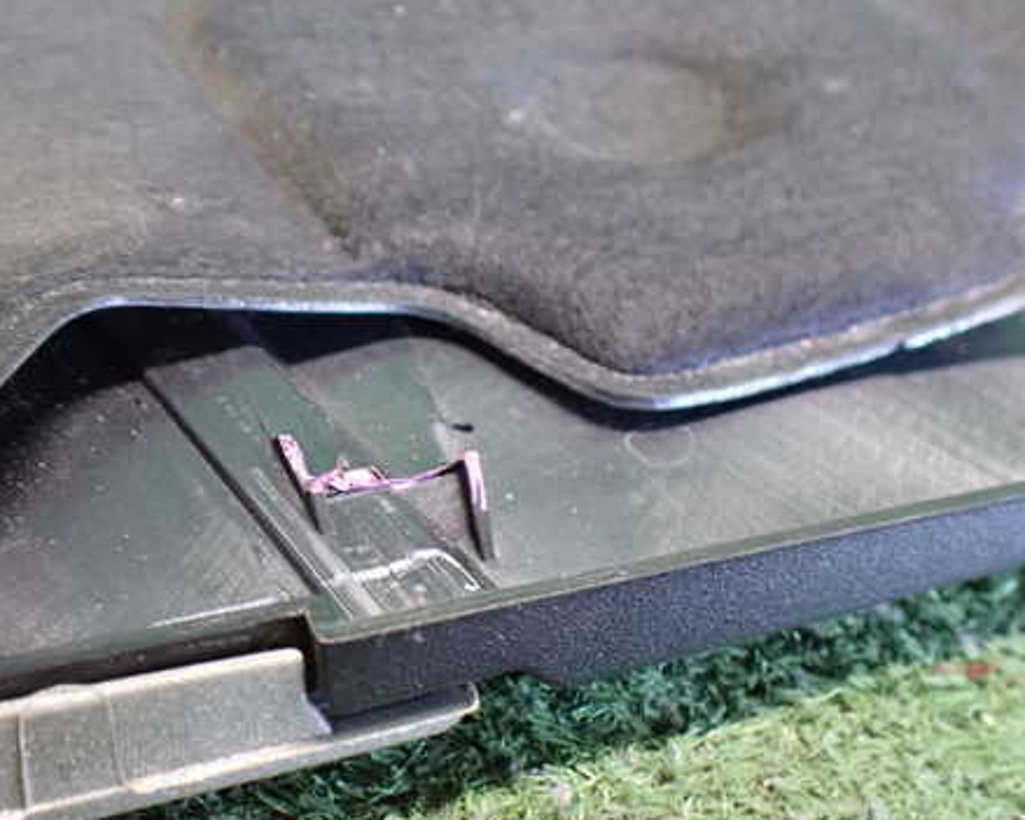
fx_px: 1213
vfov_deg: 37.3
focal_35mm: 40
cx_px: 362
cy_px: 444
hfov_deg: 45.3
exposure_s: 1/30
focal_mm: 5.4
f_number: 2.3
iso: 1250
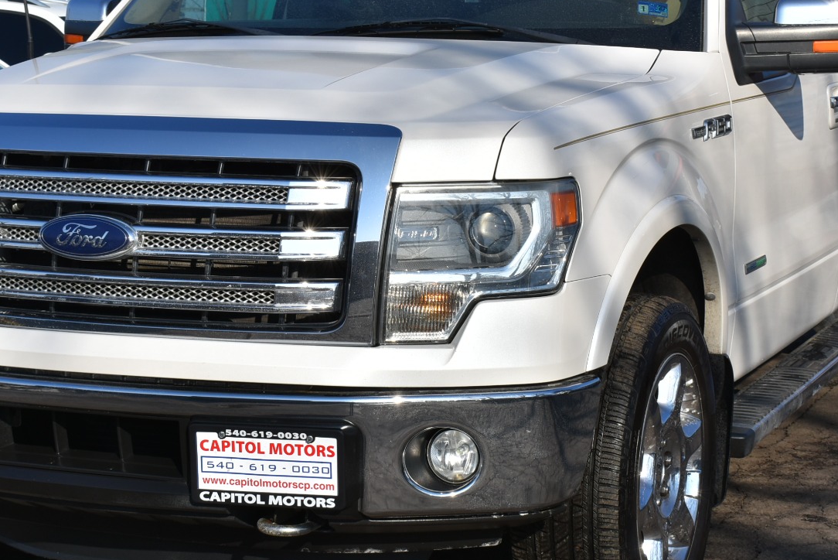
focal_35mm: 85
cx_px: 414
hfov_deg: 23.9
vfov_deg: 16.1
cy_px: 263
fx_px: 1980
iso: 200
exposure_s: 1/500
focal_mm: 38
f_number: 11
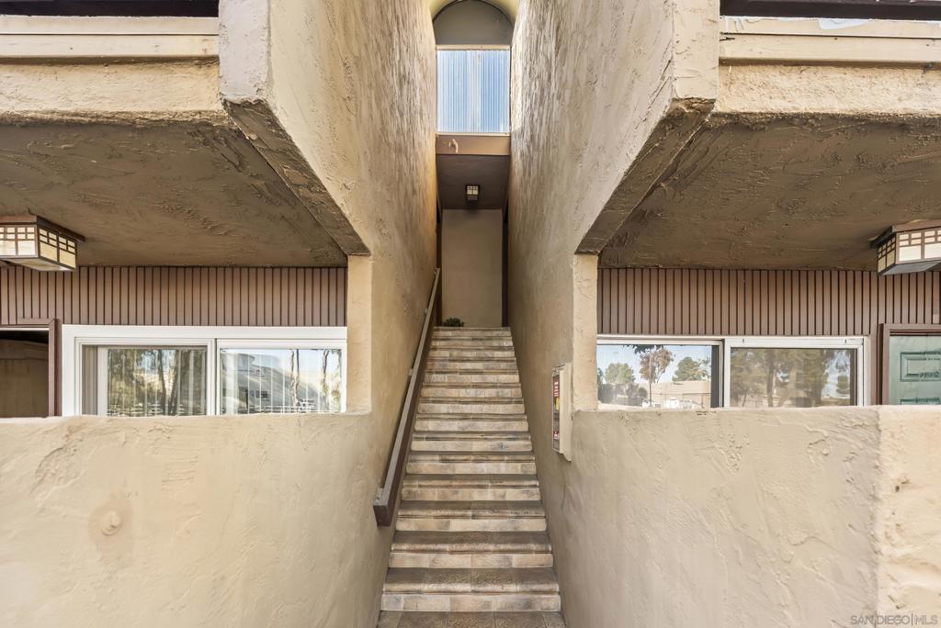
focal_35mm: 16
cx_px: 470
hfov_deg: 96.7
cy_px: 314
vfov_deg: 73.8
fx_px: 418
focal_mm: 16
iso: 500
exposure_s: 1/13
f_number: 8
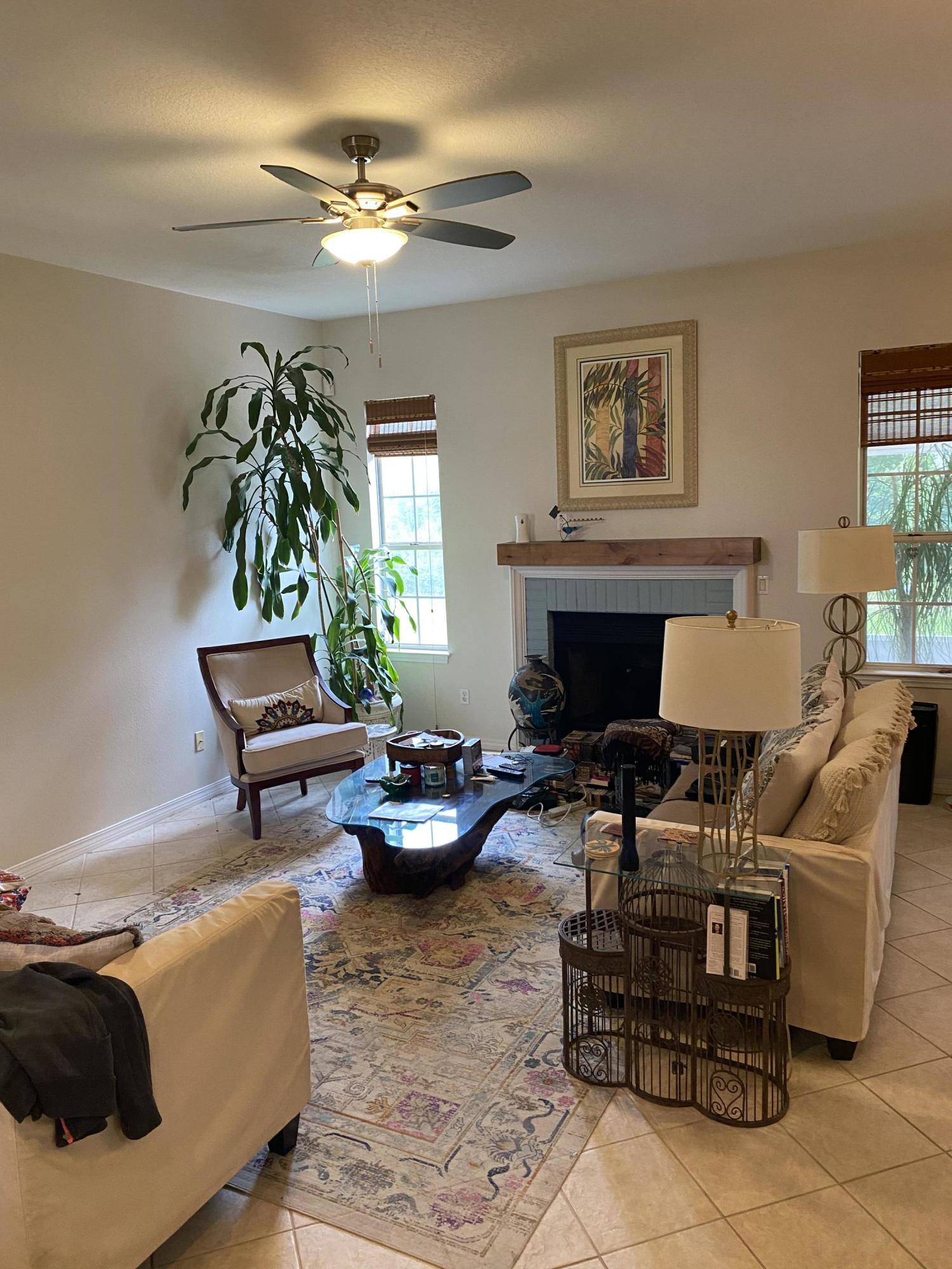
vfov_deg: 67.3
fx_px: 953
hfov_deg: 53.1
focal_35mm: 26
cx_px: 476
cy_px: 634
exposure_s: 1/60
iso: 200
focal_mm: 4.25
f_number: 1.8
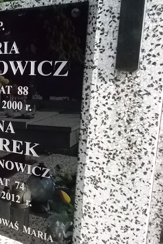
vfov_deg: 47.4
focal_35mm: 41
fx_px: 278
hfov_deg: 30.3
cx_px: -1
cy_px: 124
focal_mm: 4.6
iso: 400
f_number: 8
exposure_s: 1/320
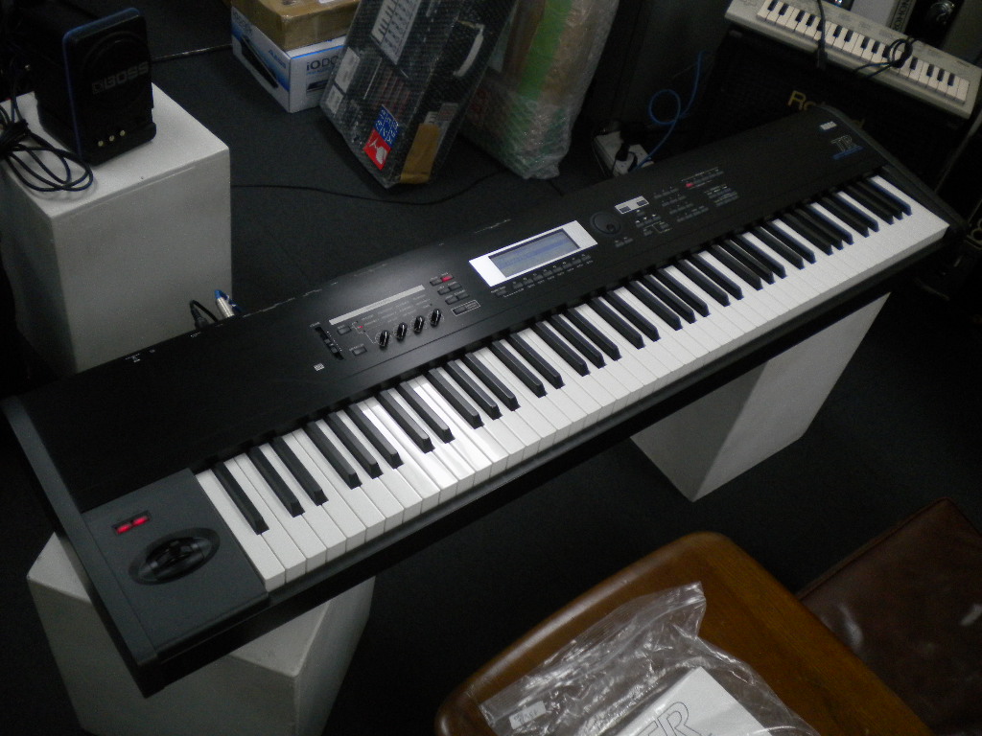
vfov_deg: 40.7
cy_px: 368
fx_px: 993
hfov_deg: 52.6
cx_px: 491
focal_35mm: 35
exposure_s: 1/65.3
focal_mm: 6.3
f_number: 3.1
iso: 309
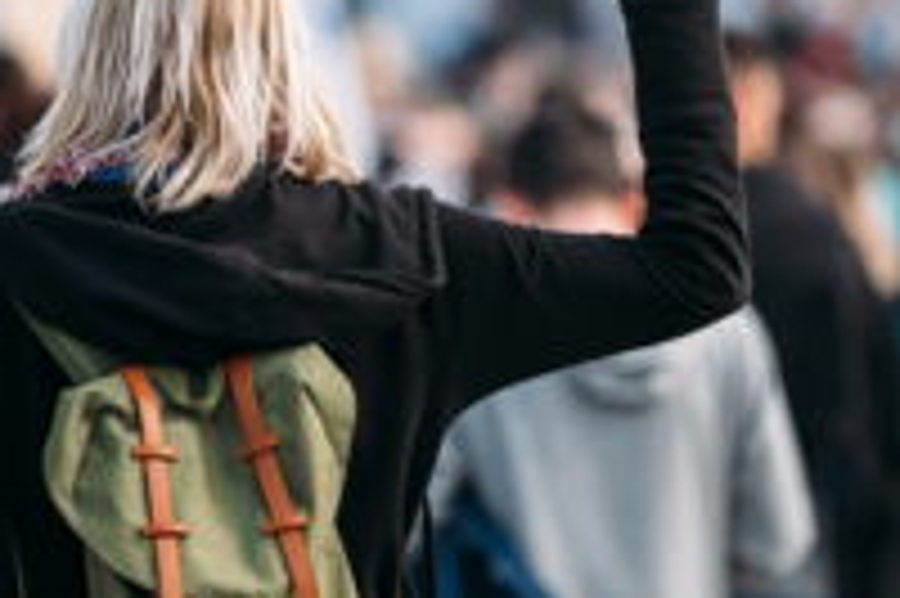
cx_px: 466
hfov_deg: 4.3
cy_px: 155
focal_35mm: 478
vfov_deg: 2.9
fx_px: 11940
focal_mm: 200
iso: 100
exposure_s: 1/1250
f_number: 2.8
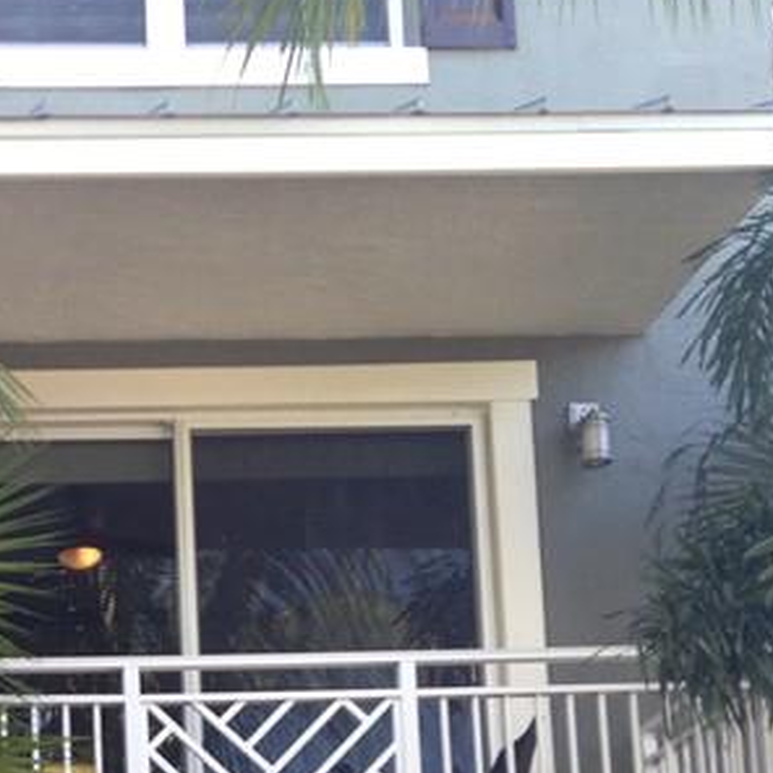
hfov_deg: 16.5
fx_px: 2552
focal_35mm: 101
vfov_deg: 16.4
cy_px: 966
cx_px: -175
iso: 64
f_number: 2.4
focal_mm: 4.12
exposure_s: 1/120
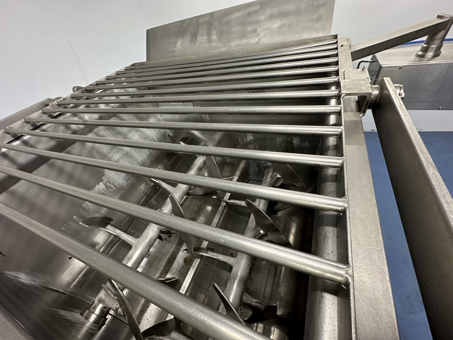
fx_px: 183
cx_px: 226
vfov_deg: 85.7
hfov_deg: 102.1
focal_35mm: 14
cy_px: 170
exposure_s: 1/100
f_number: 2.2
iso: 200
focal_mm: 2.22
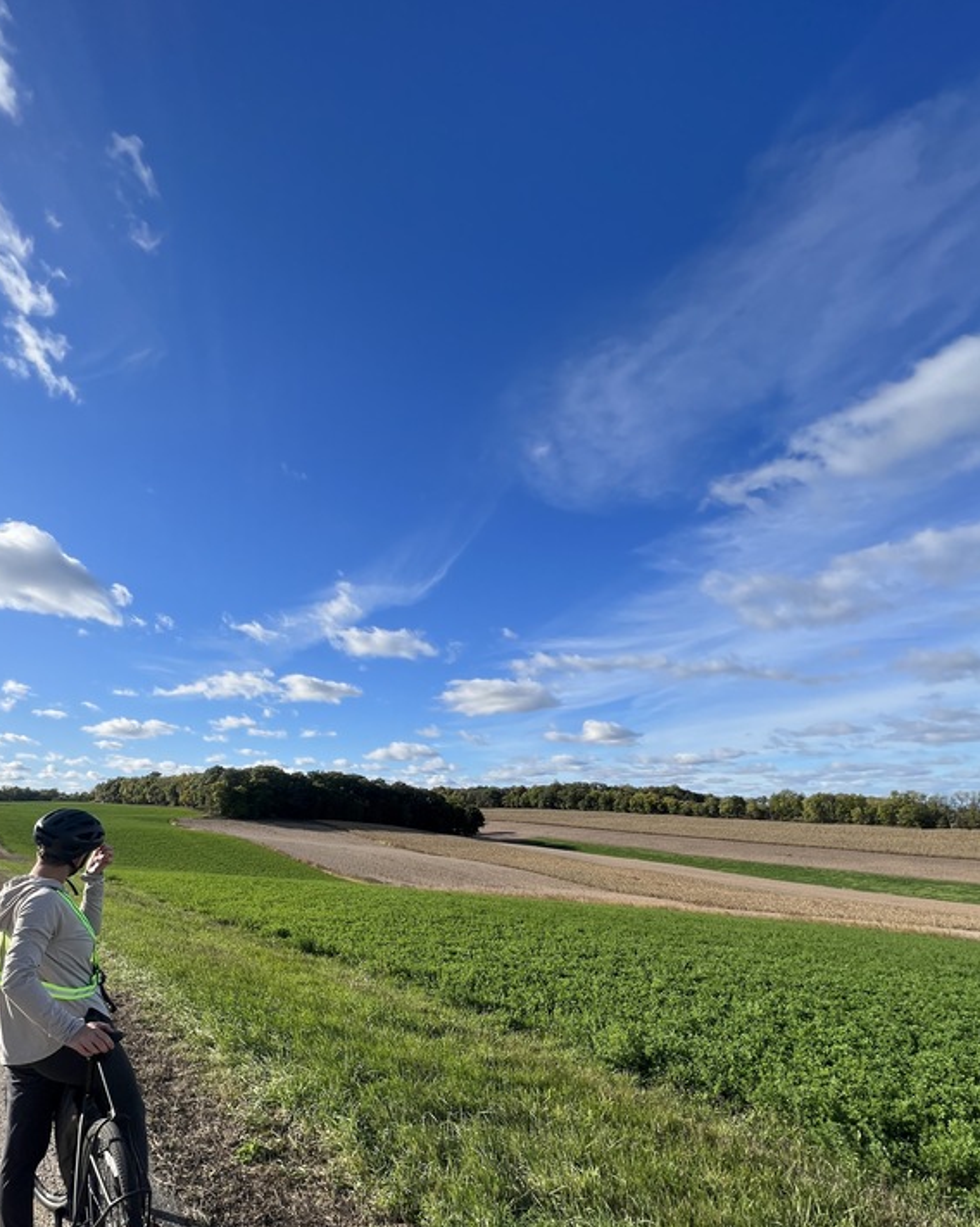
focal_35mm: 16
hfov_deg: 79.8
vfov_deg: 91.4
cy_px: 763
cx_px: 418
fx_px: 581
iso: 32
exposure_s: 1/1727
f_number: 1.8
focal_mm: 1.57
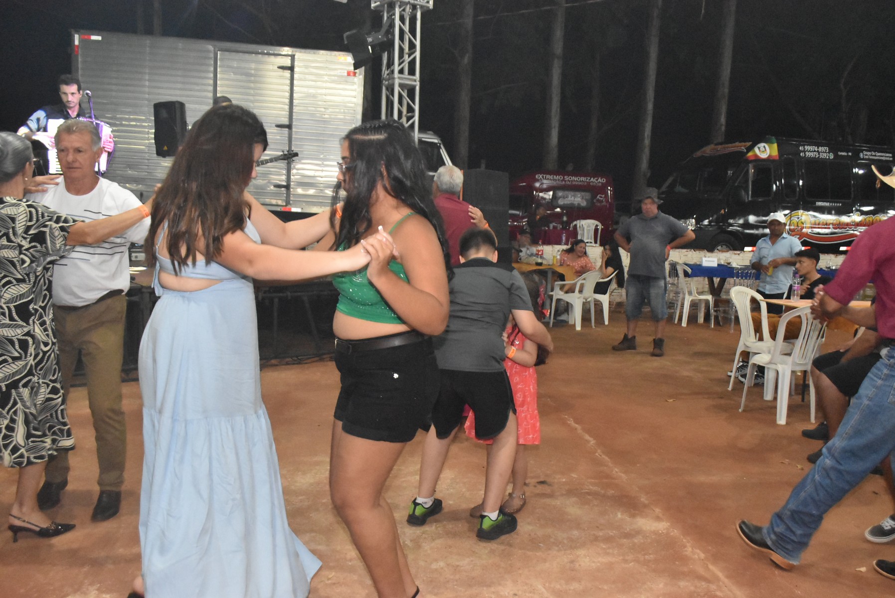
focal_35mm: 30
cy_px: 299
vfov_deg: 43.7
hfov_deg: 61.9
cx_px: 448
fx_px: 746
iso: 8000
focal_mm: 20
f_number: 5
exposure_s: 1/80
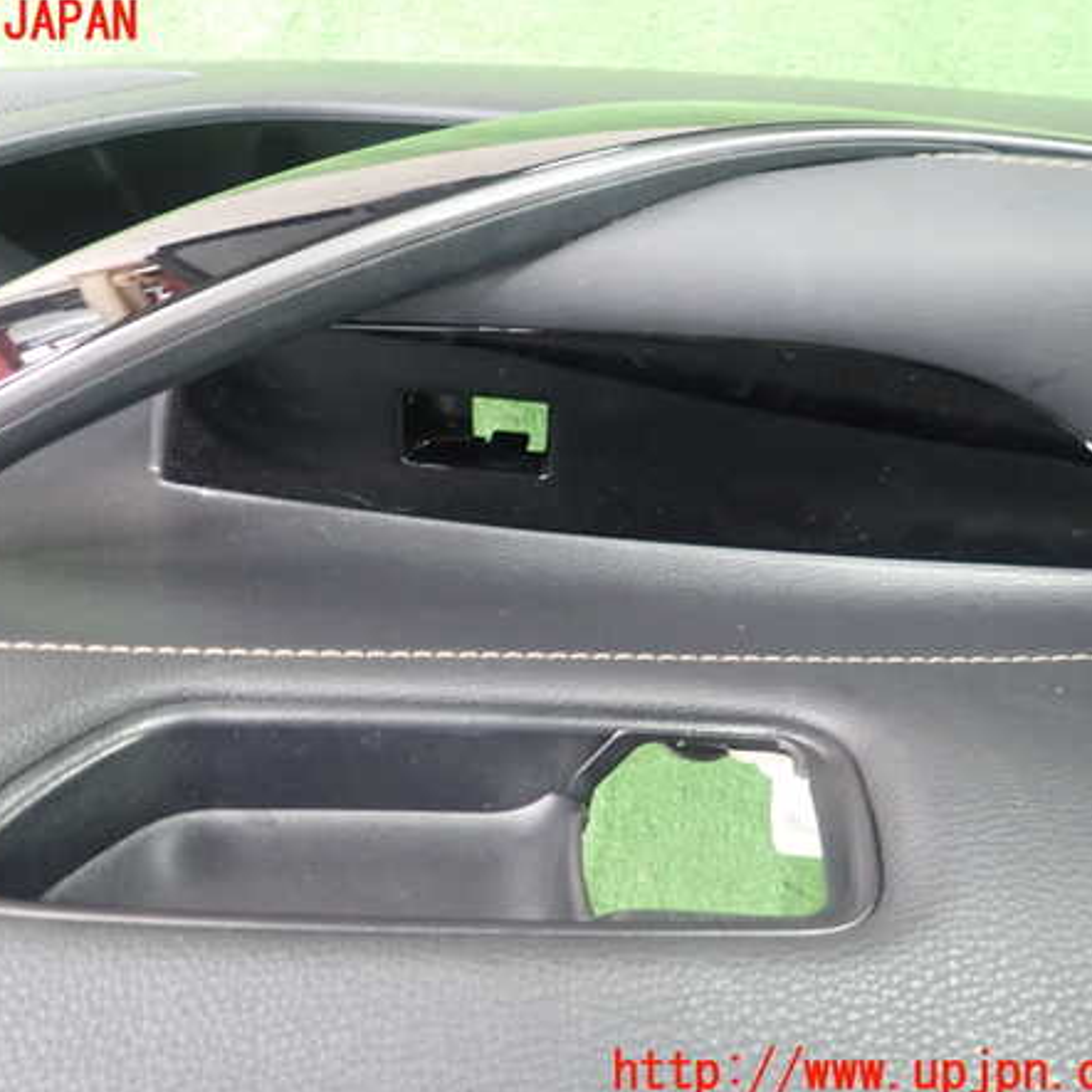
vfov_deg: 54.0
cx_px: 430
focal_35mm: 30
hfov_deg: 53.6
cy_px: 548
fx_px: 1071
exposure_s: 1/30
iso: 500
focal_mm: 4.5
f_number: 2
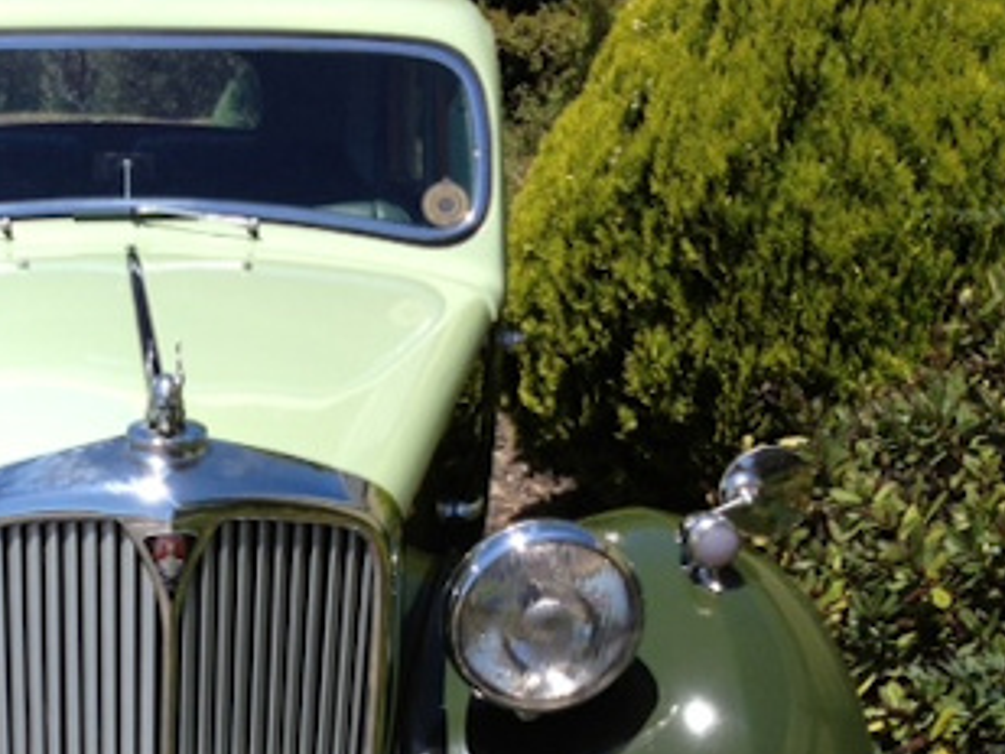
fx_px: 2004
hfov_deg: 27.0
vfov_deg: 20.8
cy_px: 715
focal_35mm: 69
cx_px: 65
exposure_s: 1/1493
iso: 50
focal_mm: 4.28
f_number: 2.4
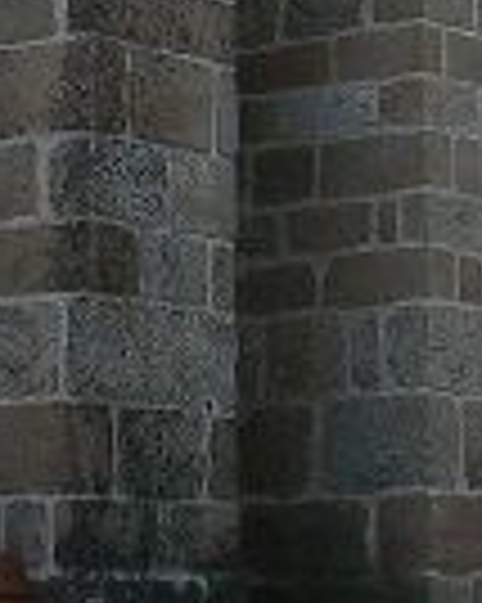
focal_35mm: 185
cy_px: -608
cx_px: 230
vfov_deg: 9.7
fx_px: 3303
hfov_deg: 8.3
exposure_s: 1/400
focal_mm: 6
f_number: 5.6
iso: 80
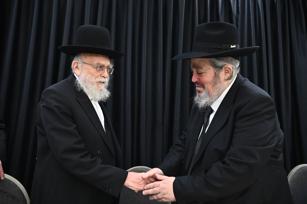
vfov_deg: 38.8
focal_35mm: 34
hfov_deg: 55.8
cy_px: 102
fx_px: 290
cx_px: 154
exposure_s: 1/200
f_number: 4
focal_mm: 34
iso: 3200
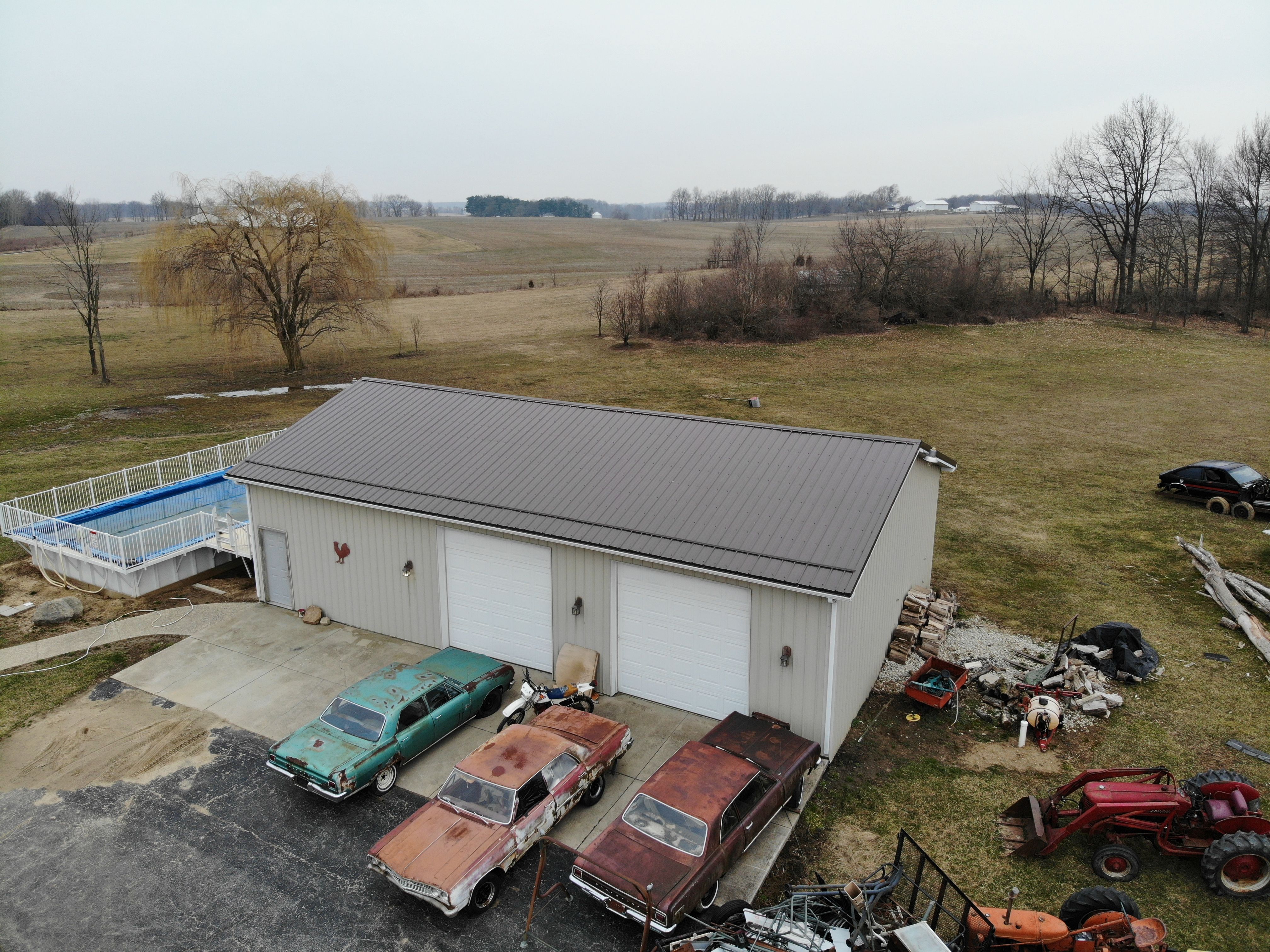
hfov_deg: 71.6
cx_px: 635
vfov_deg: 56.8
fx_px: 880
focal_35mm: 24
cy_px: 476
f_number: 2.8
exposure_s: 1/131
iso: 100
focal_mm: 4.5
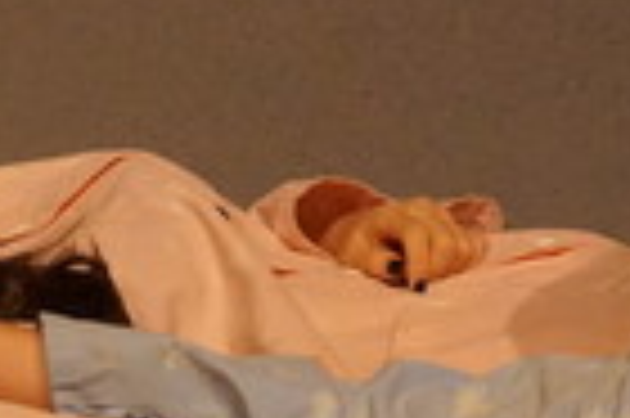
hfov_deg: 2.5
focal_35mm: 835
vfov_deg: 1.6
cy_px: 117
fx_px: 14595
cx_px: 356
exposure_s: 1/60
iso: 6400
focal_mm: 130
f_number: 5.6
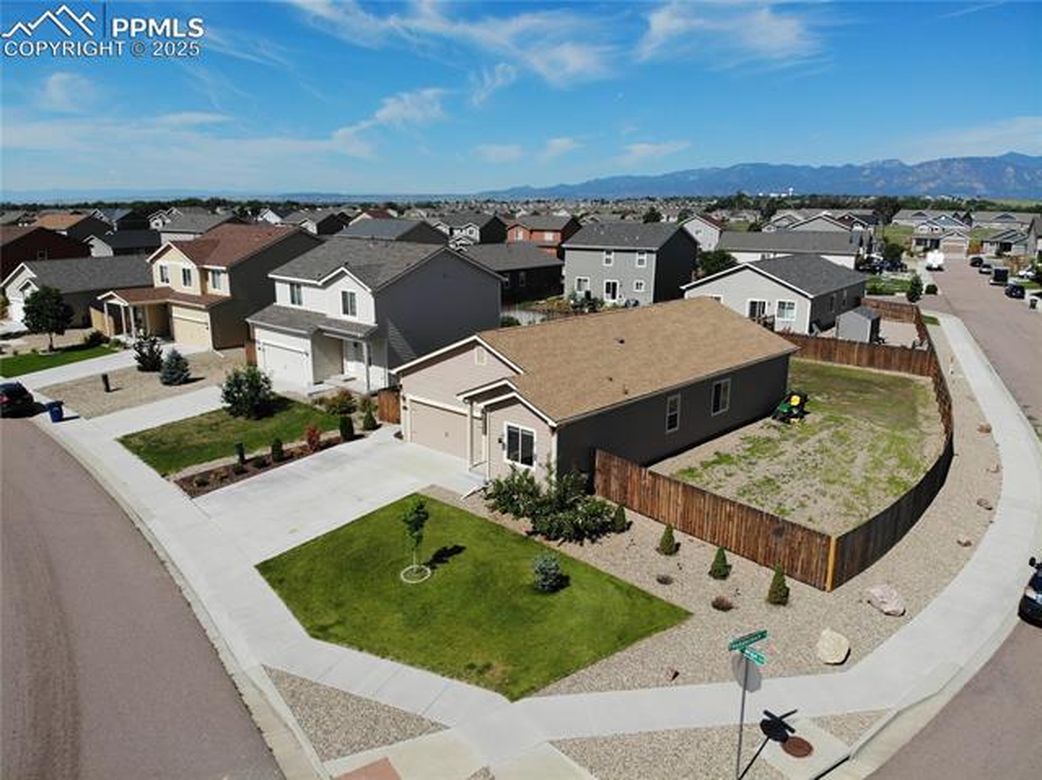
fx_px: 722
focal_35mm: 24
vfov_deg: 56.8
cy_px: 390
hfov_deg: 71.6
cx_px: 521
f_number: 2.8
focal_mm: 4.5
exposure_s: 1/1732
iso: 100
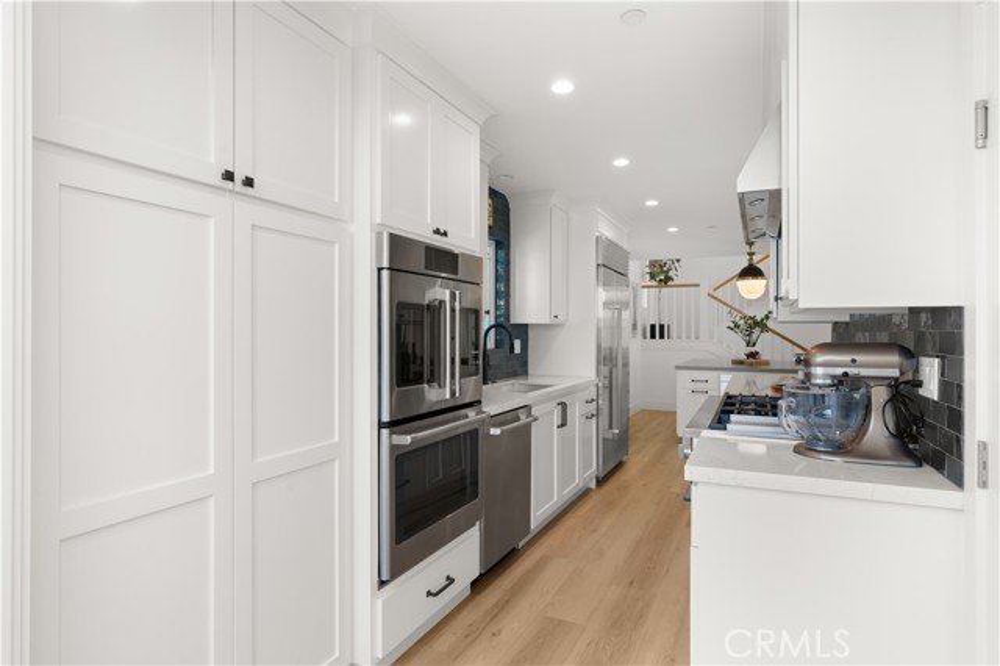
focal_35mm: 19
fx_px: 527
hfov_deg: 86.9
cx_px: 500
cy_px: 333
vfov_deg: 64.5
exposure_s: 1/15
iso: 640
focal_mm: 19
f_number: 9
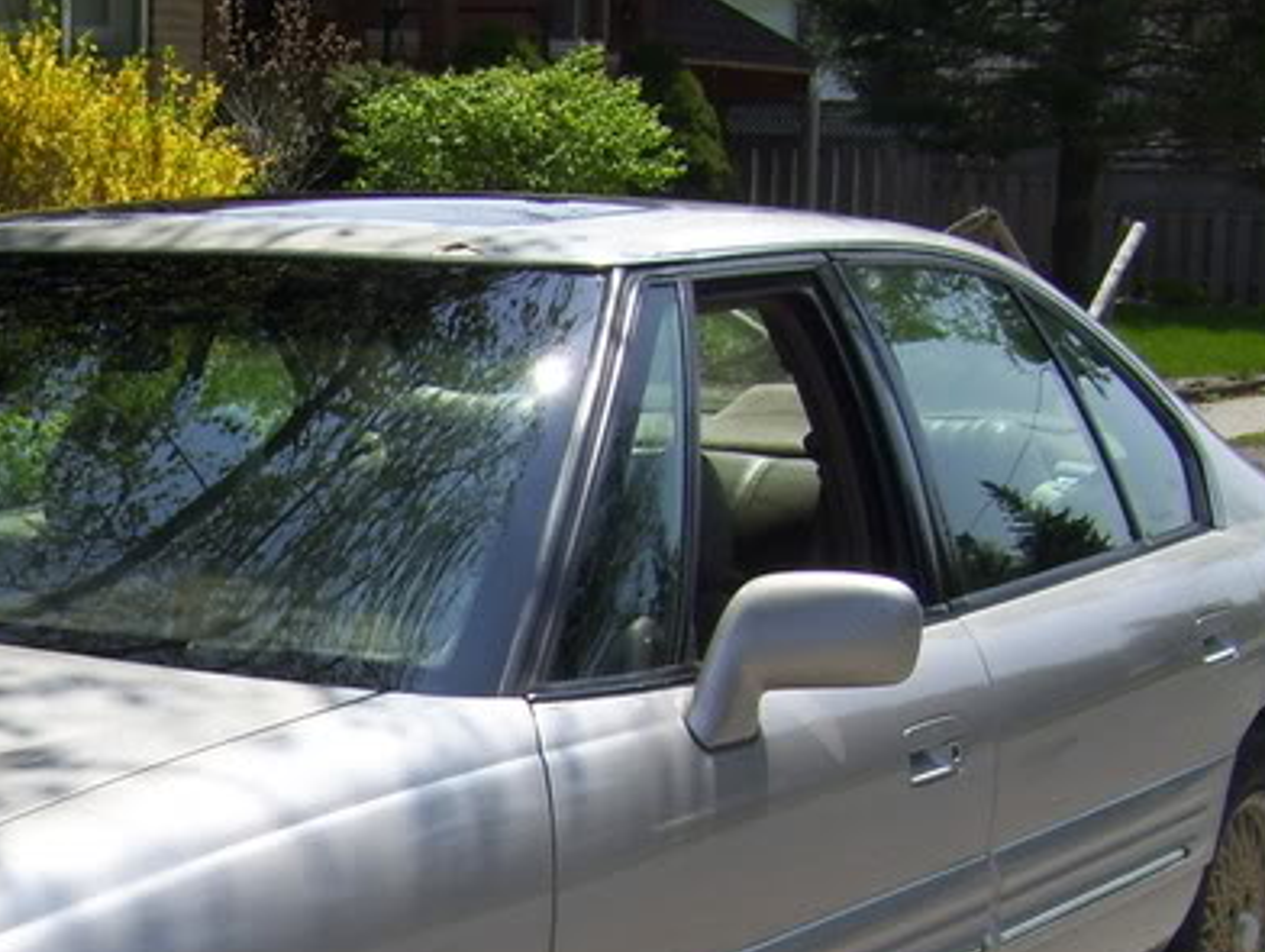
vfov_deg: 15.5
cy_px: 954
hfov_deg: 19.8
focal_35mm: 94
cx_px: -187
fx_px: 3439
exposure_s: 1/400
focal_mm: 6
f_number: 4.8
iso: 80
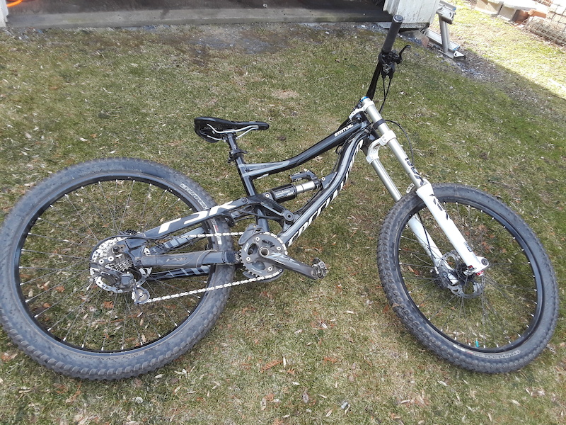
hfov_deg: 63.4
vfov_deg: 49.7
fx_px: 458
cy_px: 212
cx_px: 283
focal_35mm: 28
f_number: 1.9
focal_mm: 2.9
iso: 40
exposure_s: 1/120
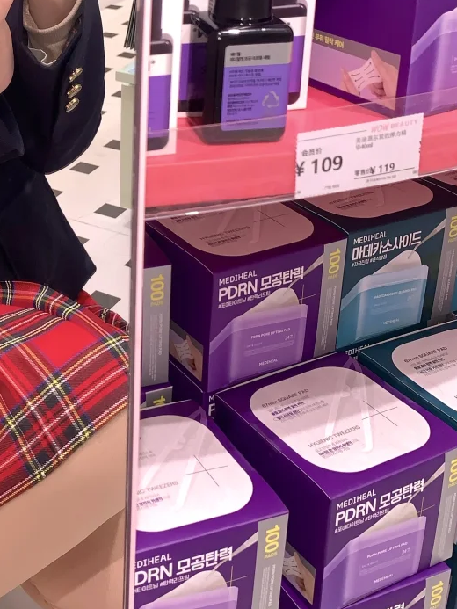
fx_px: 950
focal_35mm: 54
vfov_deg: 34.8
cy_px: 159
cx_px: -5
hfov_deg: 25.6
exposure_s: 1/121
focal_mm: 4.25
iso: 50
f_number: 1.8
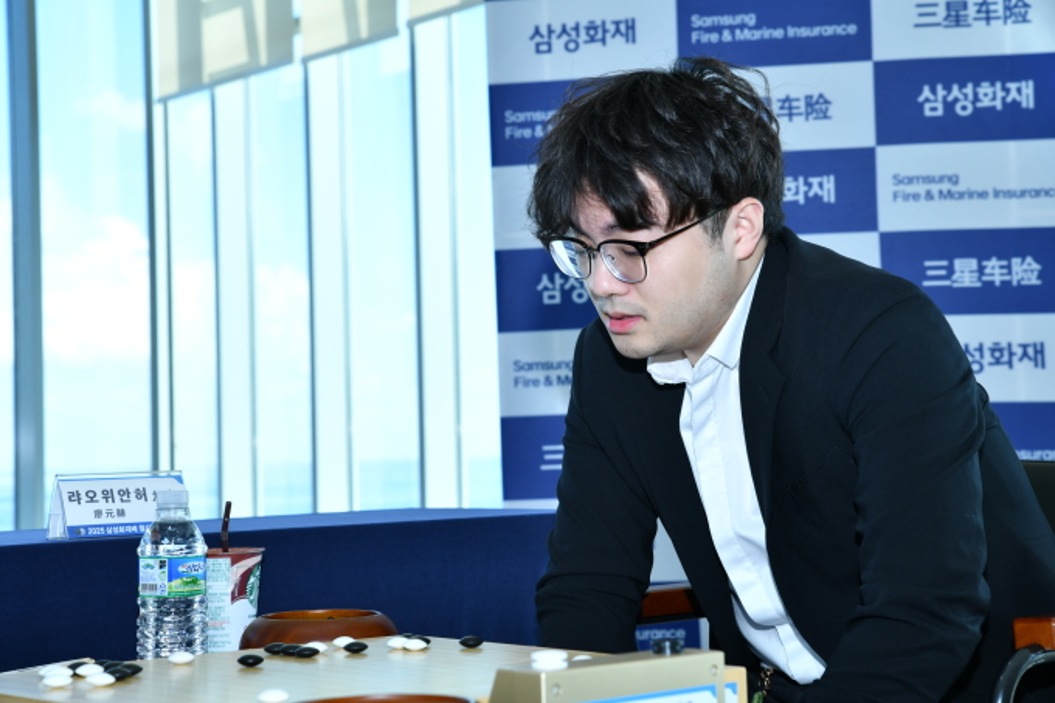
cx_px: 528
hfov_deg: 28.8
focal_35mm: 70
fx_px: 2051
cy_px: 352
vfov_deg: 19.4
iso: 320
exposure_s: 1/160
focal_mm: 70
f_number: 7.1
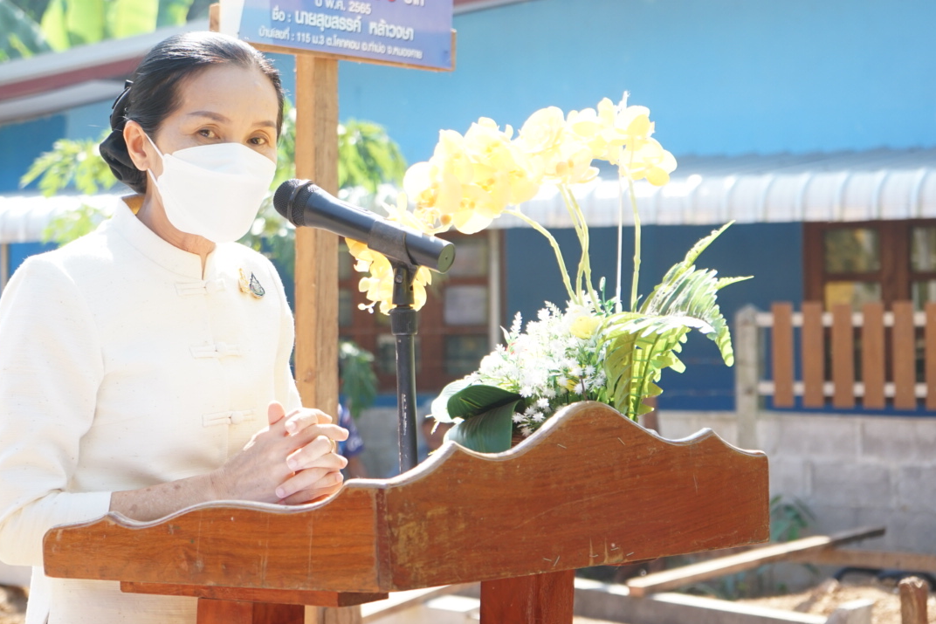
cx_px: 317
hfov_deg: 22.1
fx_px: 2392
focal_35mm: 92
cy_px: 234
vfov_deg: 14.9
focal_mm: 61
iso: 400
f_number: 5.6
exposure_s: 1/400
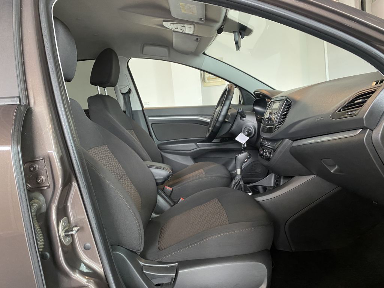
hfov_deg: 67.3
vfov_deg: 53.1
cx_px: 192
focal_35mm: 26
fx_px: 288
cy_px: 144
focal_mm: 4.25
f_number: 1.8
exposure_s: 1/50
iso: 320
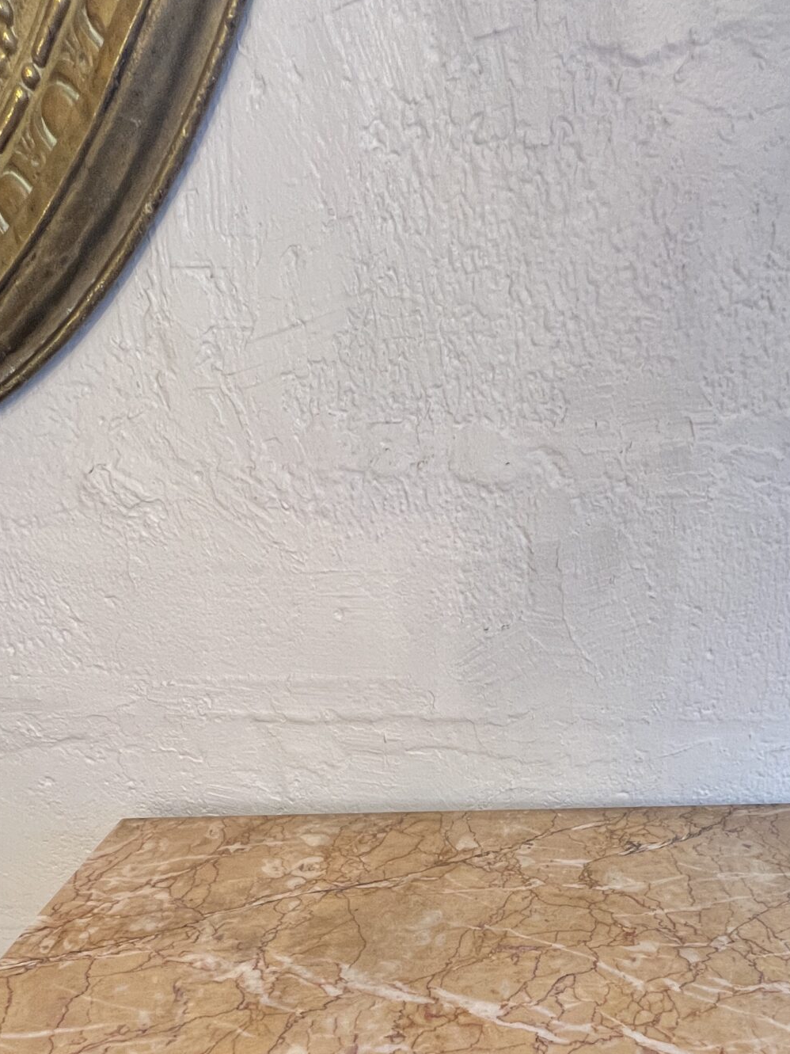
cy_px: 965
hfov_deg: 54.2
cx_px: 497
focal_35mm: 25
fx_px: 761
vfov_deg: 58.4
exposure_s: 1/100
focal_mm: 1.57
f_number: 1.8
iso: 250
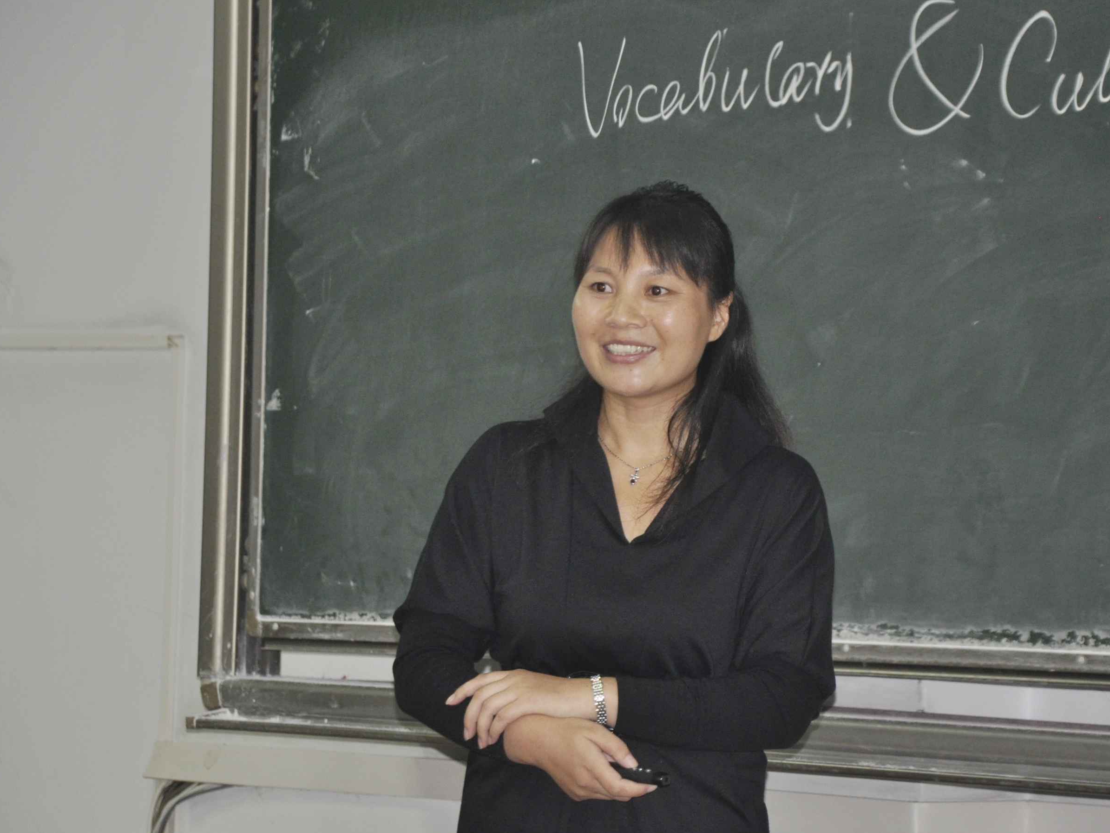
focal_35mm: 204
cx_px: 675
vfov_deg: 7.3
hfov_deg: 9.7
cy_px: 428
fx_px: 6530
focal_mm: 105
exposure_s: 1/60
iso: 800
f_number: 5.6
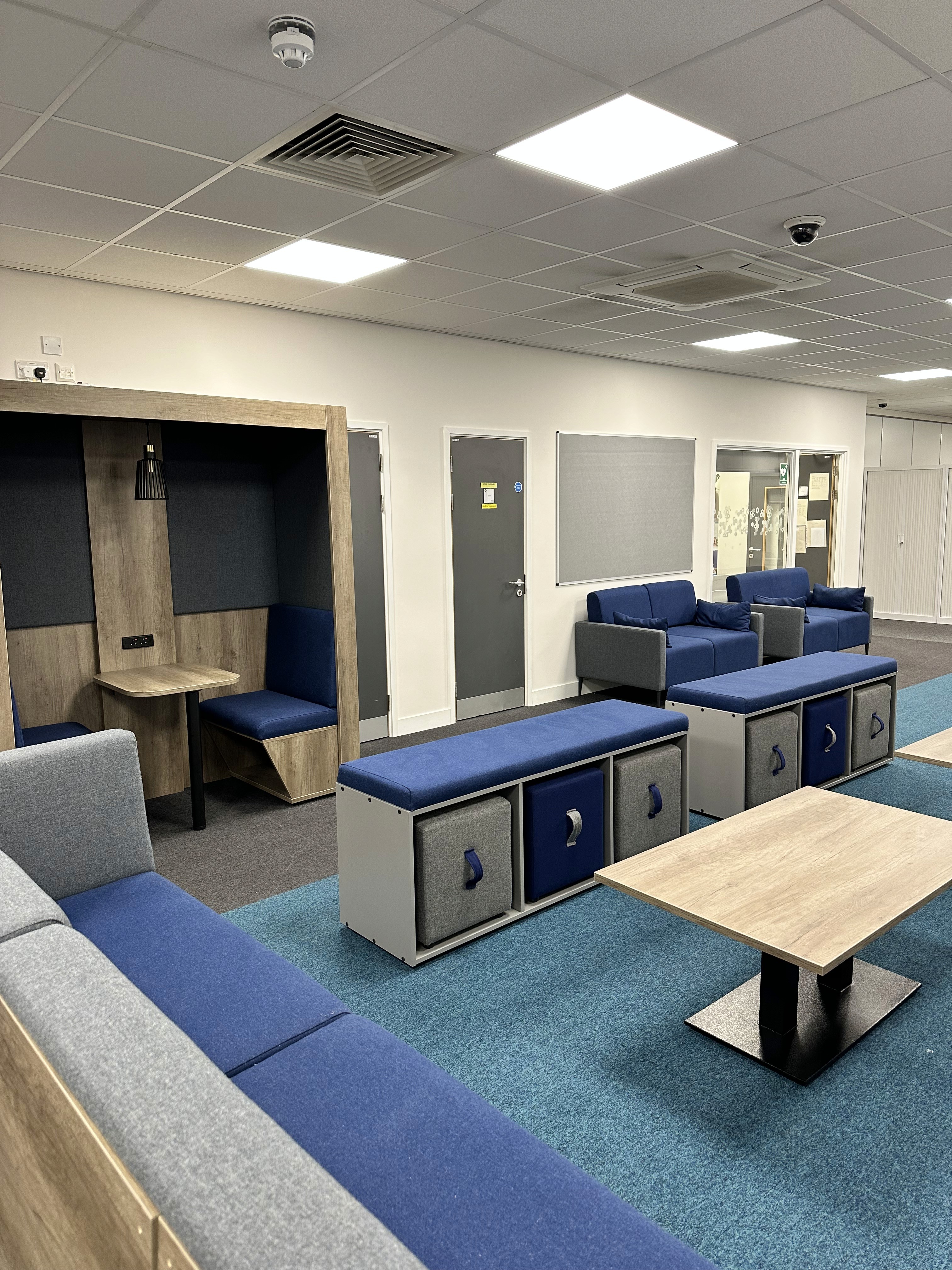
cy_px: 635
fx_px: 880
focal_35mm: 24
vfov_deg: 71.6
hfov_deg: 56.8
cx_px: 476
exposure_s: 1/50
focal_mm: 6.86
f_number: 1.78
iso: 125
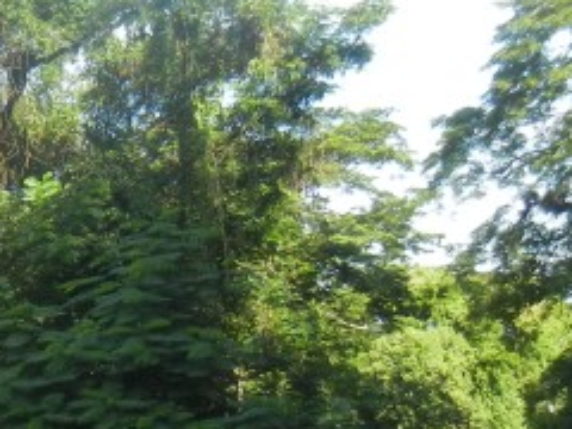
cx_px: -126
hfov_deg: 14.9
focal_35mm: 128
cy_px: 322
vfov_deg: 11.6
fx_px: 2115
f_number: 3.5
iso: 160
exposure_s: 1/327
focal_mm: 5.4
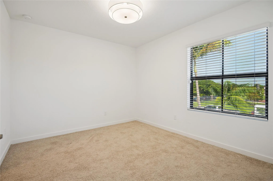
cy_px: 90
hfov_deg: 96.8
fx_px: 121
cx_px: 136
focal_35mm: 16
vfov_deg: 73.7
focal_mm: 16
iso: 250
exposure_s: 1/30
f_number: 8
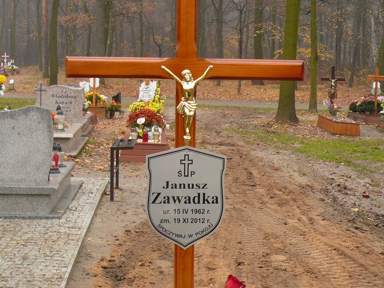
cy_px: 131
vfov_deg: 23.3
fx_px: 699
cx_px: 201
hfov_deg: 30.7
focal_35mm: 63
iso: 100
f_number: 3.1
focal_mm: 6.1
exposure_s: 1/40
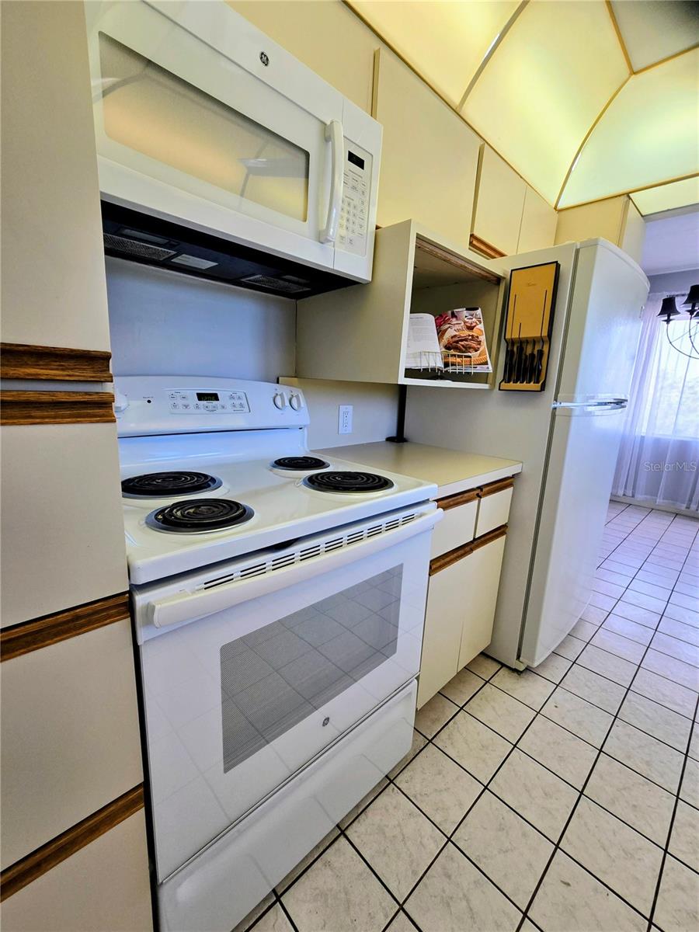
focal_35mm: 13
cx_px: 350
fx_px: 350
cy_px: 466
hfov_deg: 89.9
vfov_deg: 106.2
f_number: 2.2
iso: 50
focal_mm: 2.2
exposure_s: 1/60
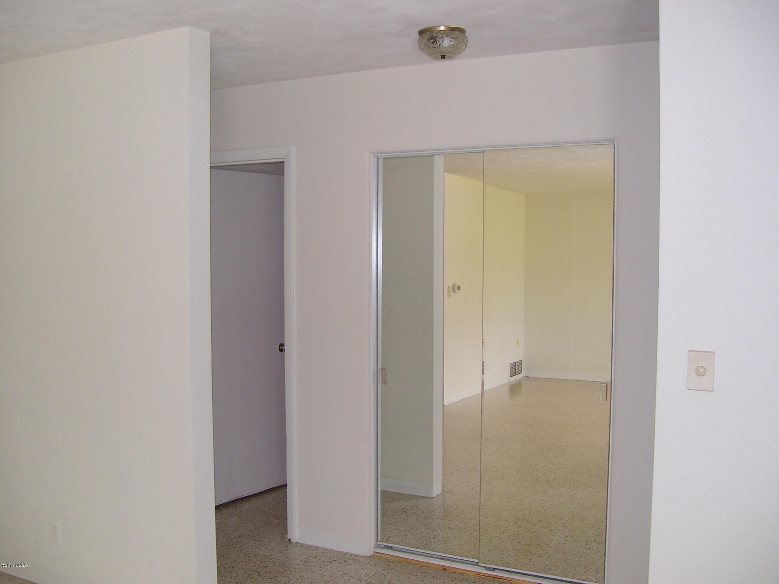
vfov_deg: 39.7
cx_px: 390
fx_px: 810
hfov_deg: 51.4
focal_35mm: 36
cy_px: 292
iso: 80
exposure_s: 1/60
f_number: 2.7
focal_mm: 6
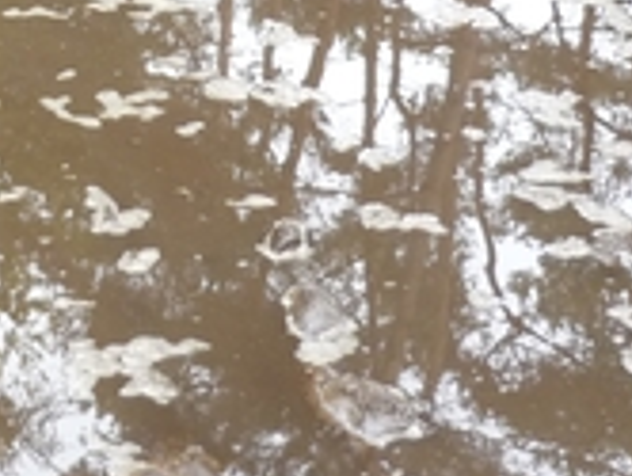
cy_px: -171
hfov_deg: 16.0
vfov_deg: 12.1
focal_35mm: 119
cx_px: -95
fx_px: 2176
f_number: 2.8
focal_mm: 5.5
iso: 160
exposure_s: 1/30
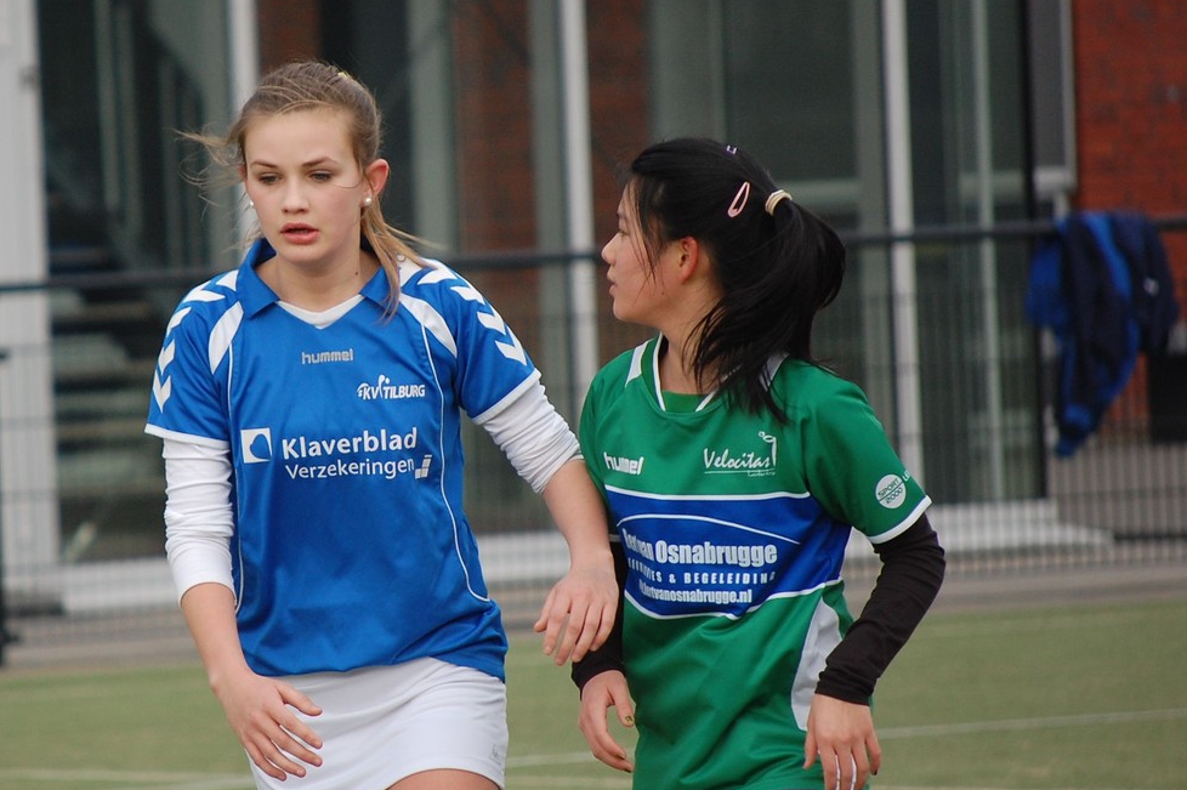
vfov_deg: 4.4
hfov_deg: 6.6
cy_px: 400
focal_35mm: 314
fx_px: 10348
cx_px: 597
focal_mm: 200
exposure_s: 1/500
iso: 450
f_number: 5.6
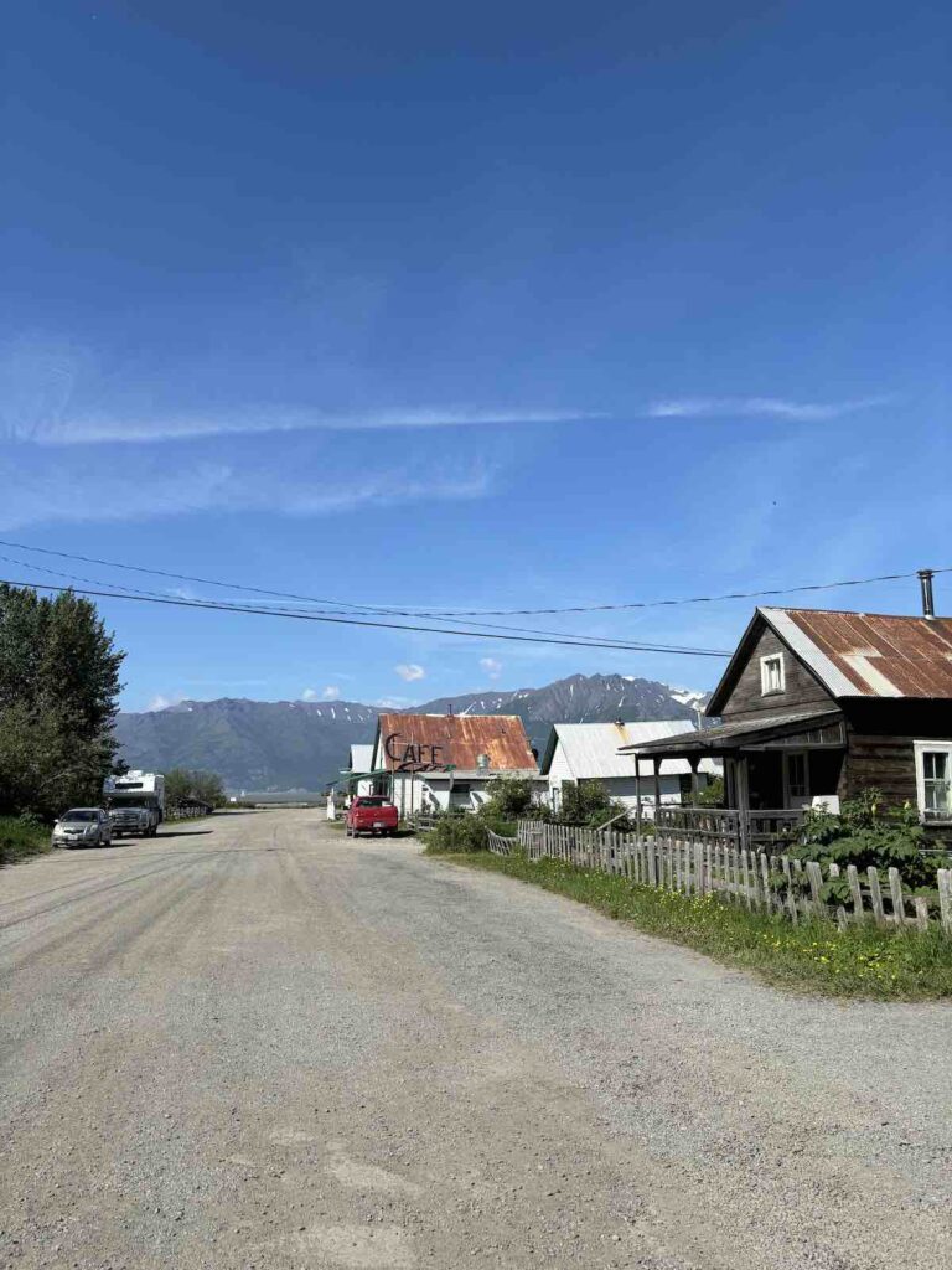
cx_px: 476
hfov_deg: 53.1
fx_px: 953
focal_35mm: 26
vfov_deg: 67.3
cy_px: 635
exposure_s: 1/3937
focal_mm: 5.96
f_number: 1.6
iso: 50
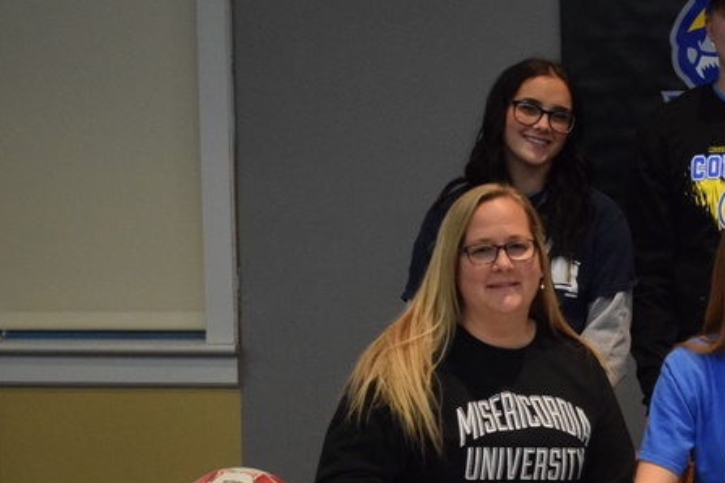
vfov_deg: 13.2
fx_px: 2074
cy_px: 395
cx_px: 759
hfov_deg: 19.2
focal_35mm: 103
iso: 3200
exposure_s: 1/160
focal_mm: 30
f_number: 4.2
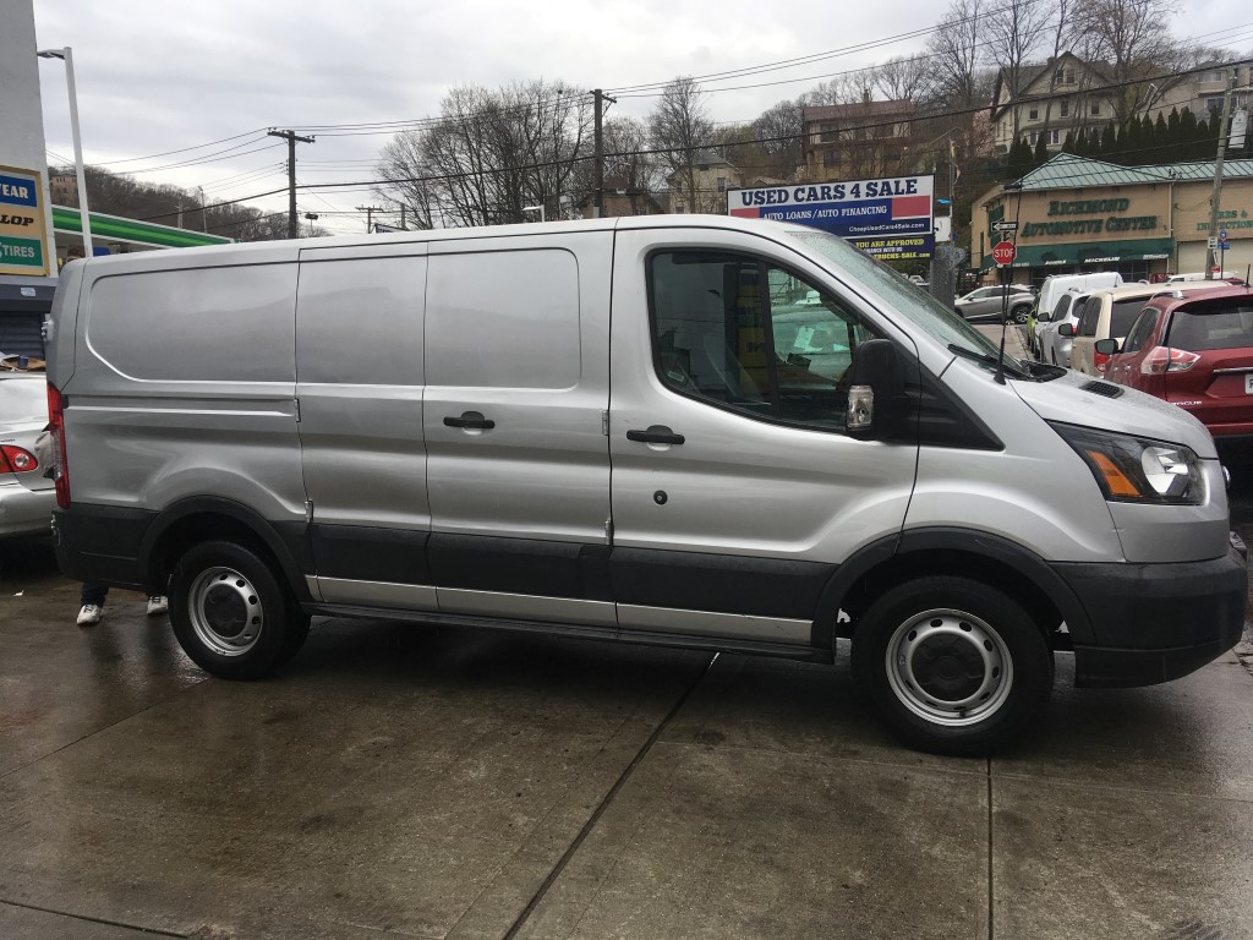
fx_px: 1050
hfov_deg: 61.7
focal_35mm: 29
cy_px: 470
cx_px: 626
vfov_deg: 48.2
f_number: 2.2
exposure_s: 1/308
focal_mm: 4.15
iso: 25
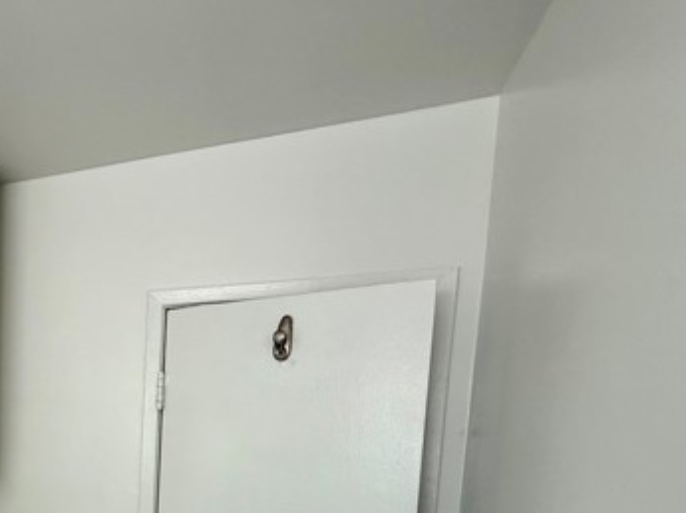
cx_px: 86
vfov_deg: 47.4
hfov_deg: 58.8
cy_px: 465
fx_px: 515
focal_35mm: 26
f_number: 2.2
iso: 100
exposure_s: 1/99
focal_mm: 2.22
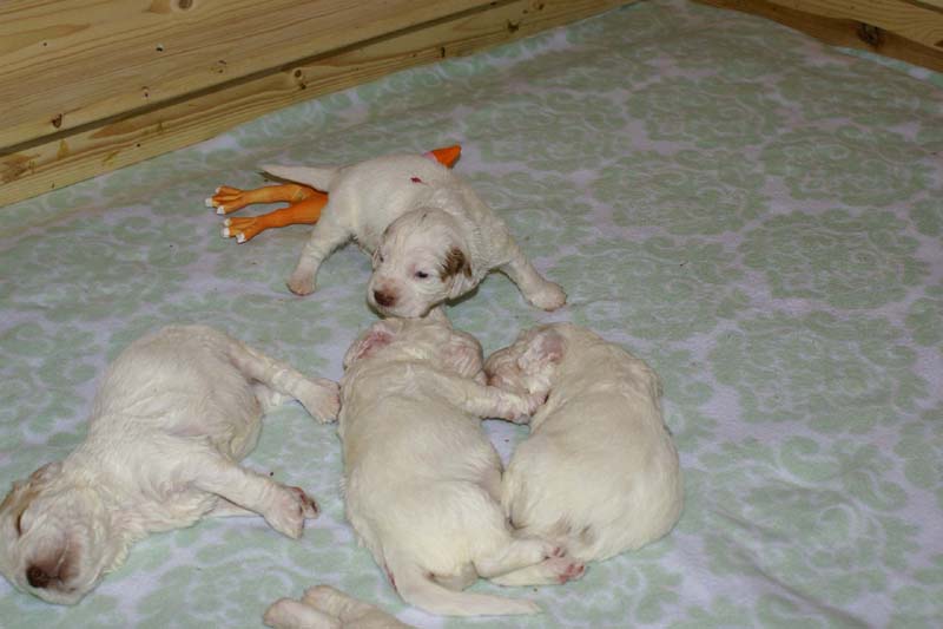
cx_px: 472
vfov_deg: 20.2
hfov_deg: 29.9
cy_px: 314
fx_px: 1768
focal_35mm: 68
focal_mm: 45
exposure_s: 1/60
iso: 400
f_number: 5.6
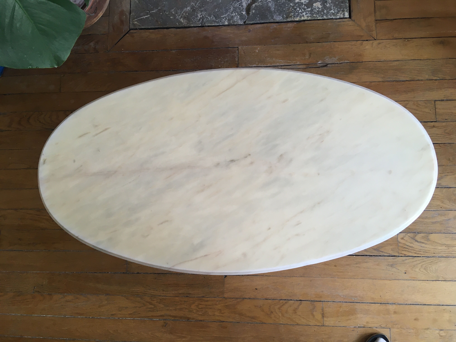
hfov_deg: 61.7
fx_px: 382
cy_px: 171
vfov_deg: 48.2
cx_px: 228
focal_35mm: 29
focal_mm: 4.15
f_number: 2.2
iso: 80
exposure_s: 1/33
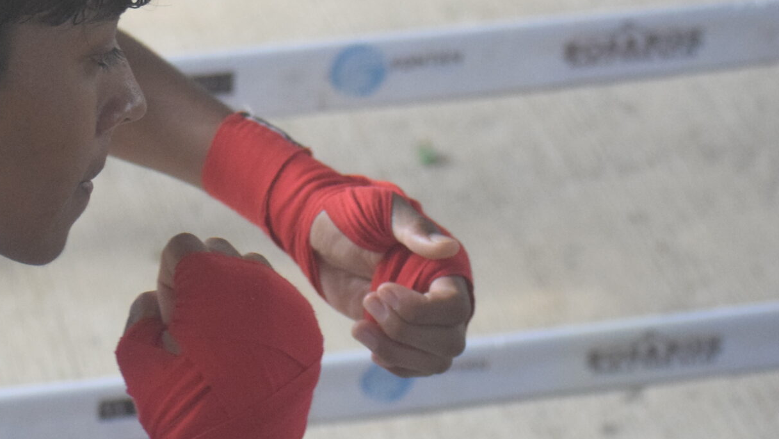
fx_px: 4917
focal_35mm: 238
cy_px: 62
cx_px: 113
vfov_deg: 5.1
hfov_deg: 9.0
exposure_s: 1/500
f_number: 4.2
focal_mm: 72
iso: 2200
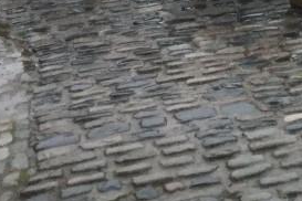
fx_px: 1015
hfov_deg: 16.3
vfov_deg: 10.4
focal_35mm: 121
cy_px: -199
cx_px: 357
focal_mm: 3.3
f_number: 2.4
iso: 25
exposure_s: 1/33
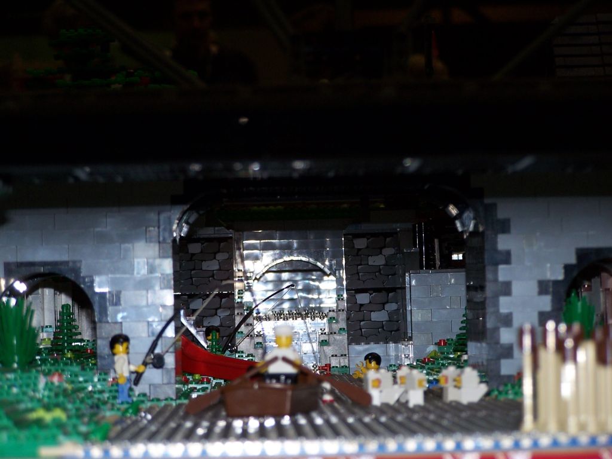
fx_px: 2457
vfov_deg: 10.7
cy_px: 230
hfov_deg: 14.2
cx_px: 306
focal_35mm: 139
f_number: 3.2
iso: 80
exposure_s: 1/125
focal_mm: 23.1
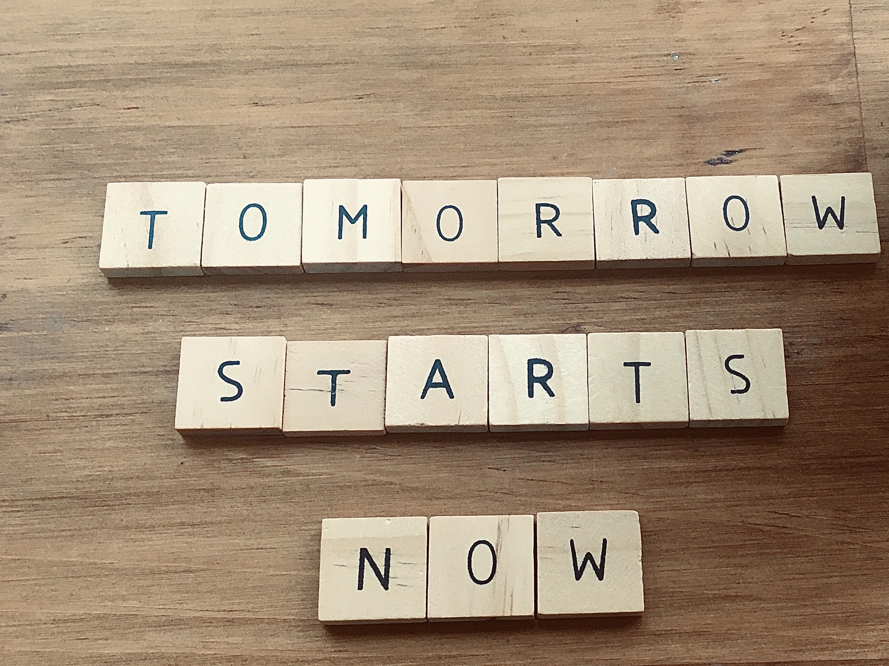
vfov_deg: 33.0
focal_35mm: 43
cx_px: 624
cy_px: 493
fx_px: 1104
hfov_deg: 43.0
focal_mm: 4.15
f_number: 2.2
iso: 80
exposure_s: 1/30
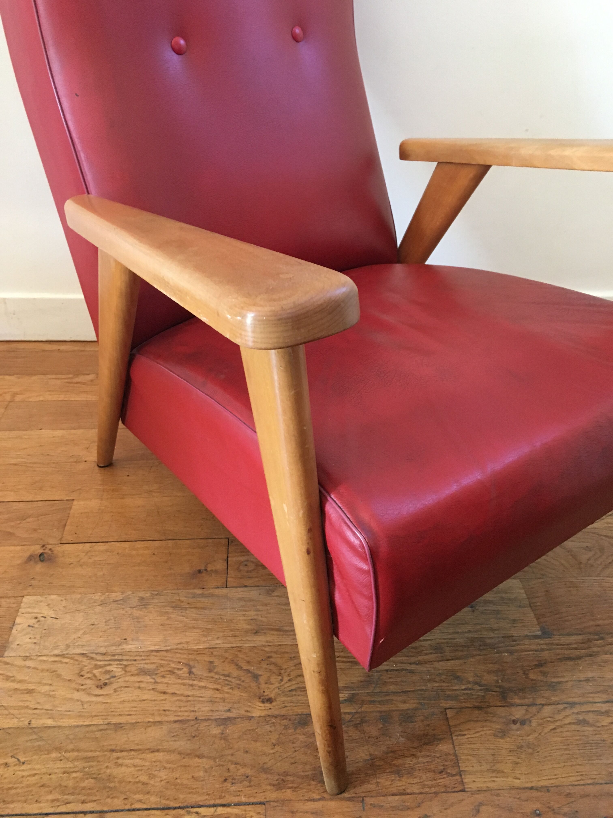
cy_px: 409
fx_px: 685
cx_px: 306
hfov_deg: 48.2
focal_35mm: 29
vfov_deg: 61.7
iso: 160
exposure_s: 1/33
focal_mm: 4.15
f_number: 2.2
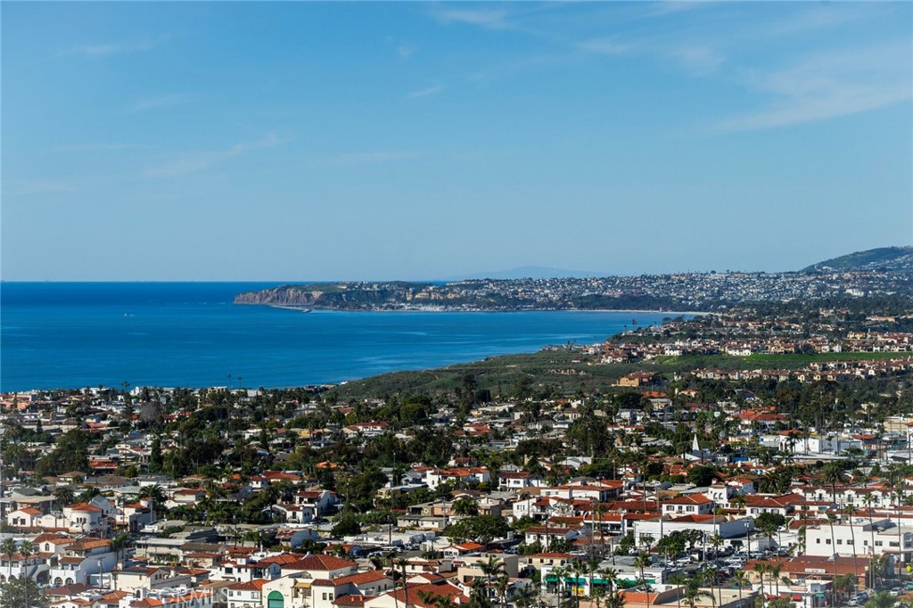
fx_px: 2662
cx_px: 456
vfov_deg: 13.0
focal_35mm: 105
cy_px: 304
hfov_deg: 19.5
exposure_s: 1/2500
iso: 1000
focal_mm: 105
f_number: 9
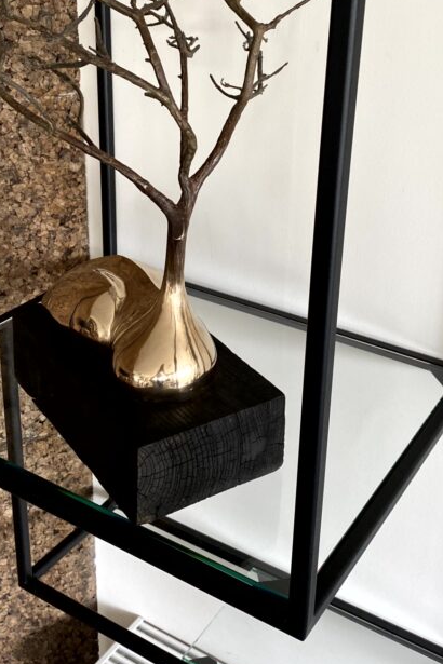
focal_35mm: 45
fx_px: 831
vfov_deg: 43.1
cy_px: 227
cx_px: 237
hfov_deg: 29.9
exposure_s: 1/121
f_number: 1.8
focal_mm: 4.25
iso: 100
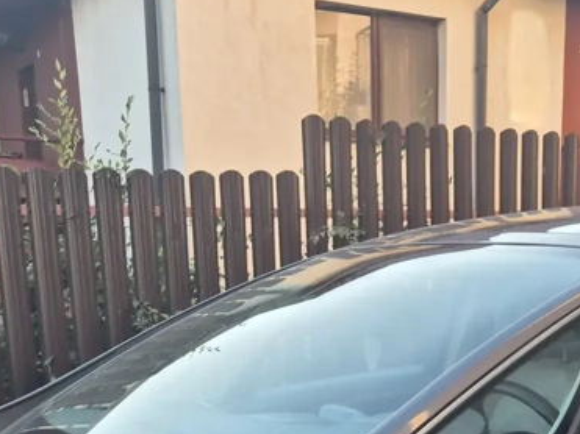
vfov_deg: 21.8
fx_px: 1038
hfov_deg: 30.6
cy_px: 528
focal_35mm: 62
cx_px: 439
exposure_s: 1/180
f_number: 1.8
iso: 40
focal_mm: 5.4
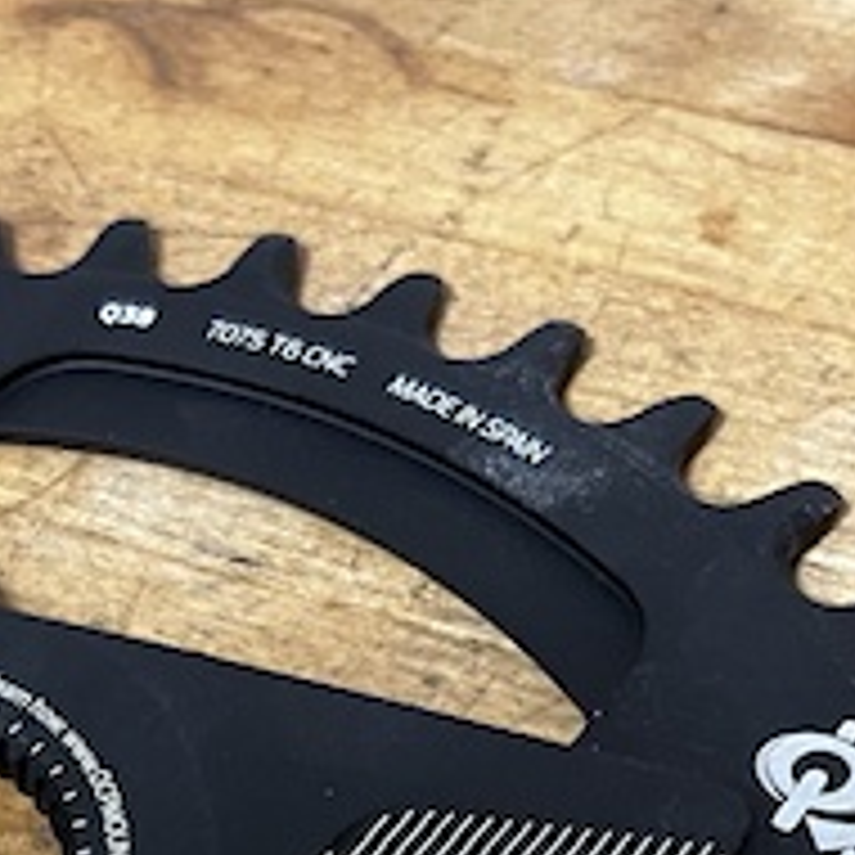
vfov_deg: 16.9
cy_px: 1094
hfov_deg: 17.5
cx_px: -4
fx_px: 2711
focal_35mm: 97
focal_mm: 5.1
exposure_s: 1/60
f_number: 1.6
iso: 500
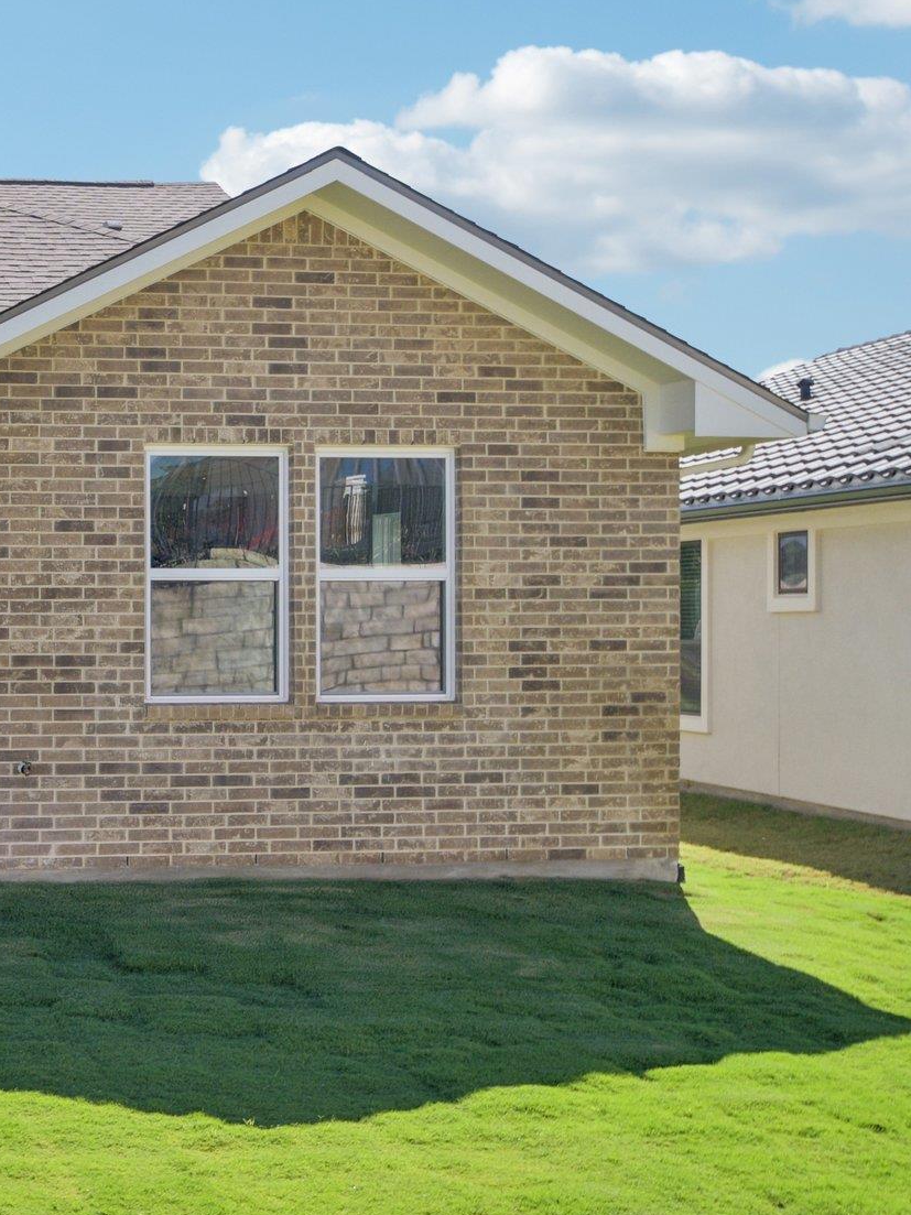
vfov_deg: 38.2
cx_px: -216
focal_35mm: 50
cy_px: 554
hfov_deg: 25.7
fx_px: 1755
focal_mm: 19
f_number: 8
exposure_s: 1/400
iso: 400
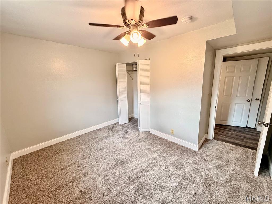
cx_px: 136
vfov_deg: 85.7
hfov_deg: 102.1
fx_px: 110
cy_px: 102
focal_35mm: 14
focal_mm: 2.22
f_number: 2.2
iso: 160
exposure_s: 1/120
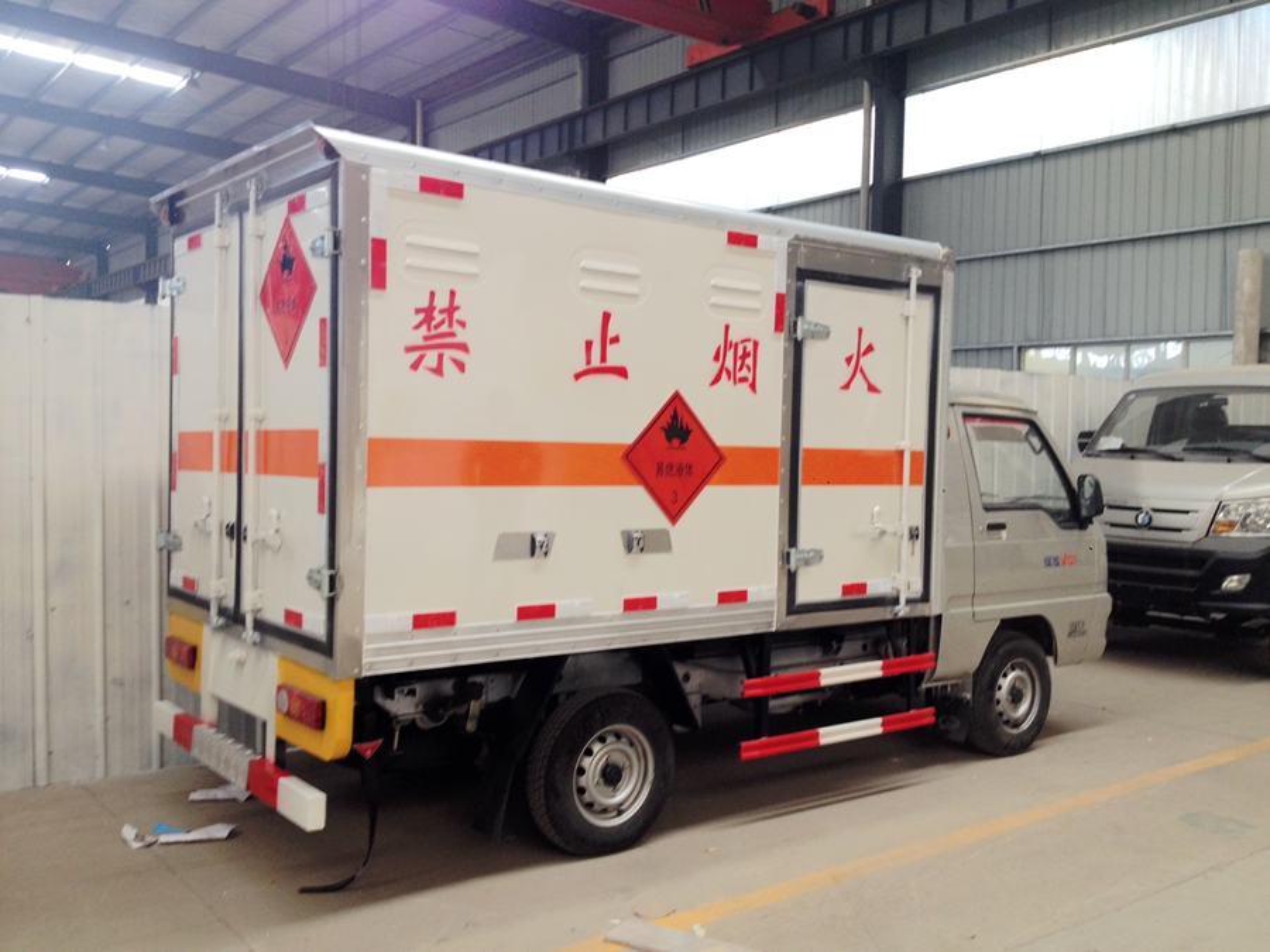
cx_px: 635
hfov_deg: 52.6
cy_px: 476
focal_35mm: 35
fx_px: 1284
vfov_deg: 40.7
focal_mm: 4.28
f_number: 2.4
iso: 64
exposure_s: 1/20
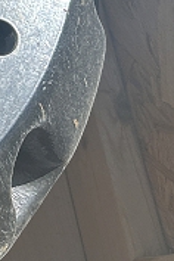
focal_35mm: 122
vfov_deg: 16.2
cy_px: -40
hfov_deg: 9.6
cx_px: -282
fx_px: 884
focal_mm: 5.7
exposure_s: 1/3356
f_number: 1.5
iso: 50
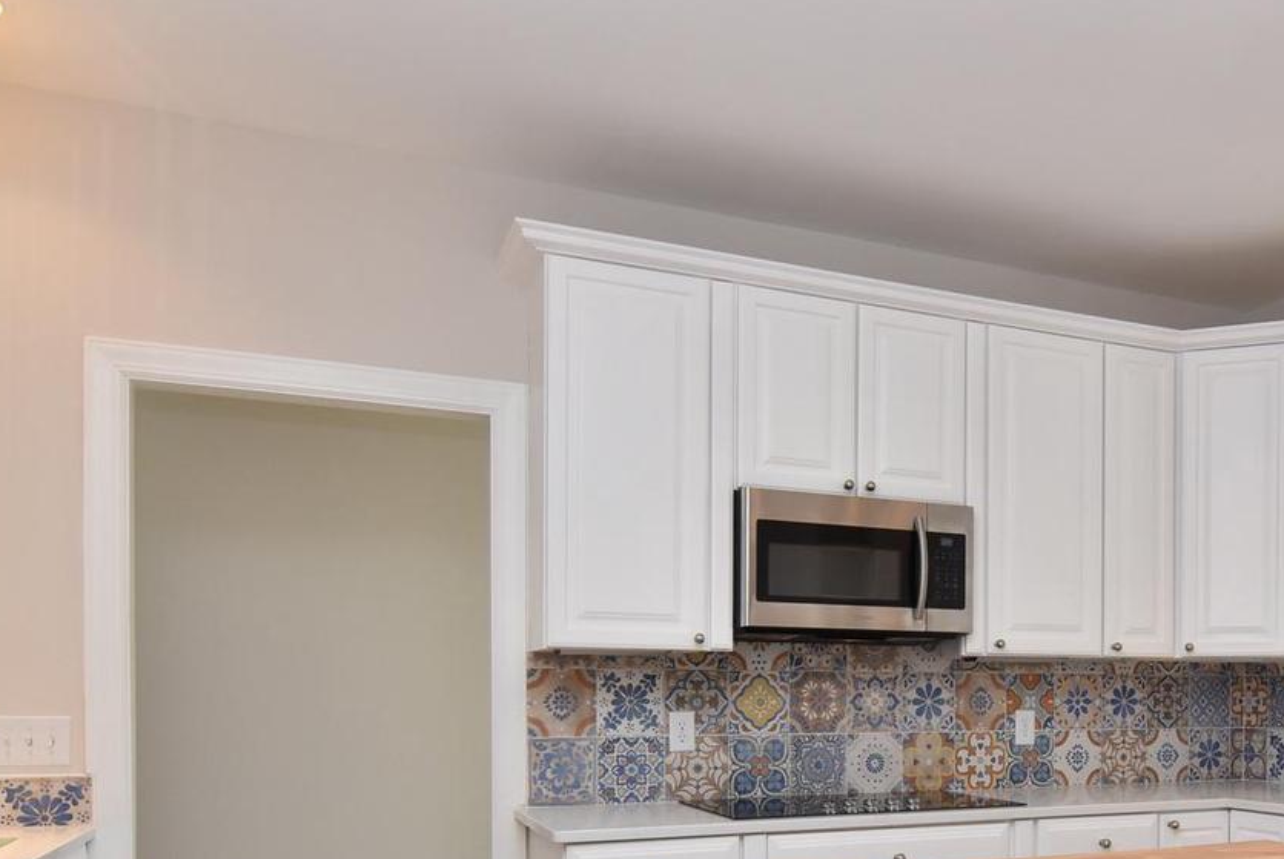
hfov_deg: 58.4
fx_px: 1107
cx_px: 892
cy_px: 705
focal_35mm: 31
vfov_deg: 40.4
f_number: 9
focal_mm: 12
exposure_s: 1/60
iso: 800
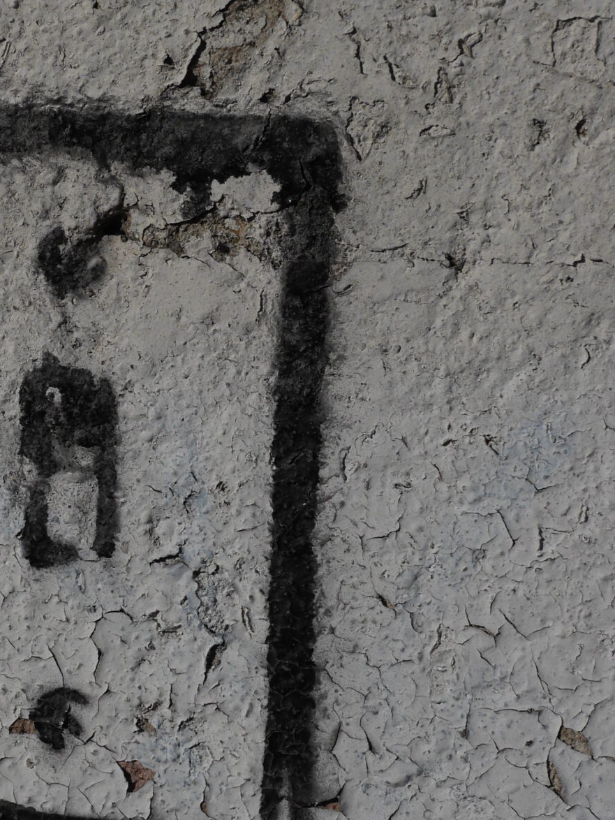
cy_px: 381
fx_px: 2581
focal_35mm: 109
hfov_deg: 13.5
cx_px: 59
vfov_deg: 18.0
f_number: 7.1
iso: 200
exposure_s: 1/3200
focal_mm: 25
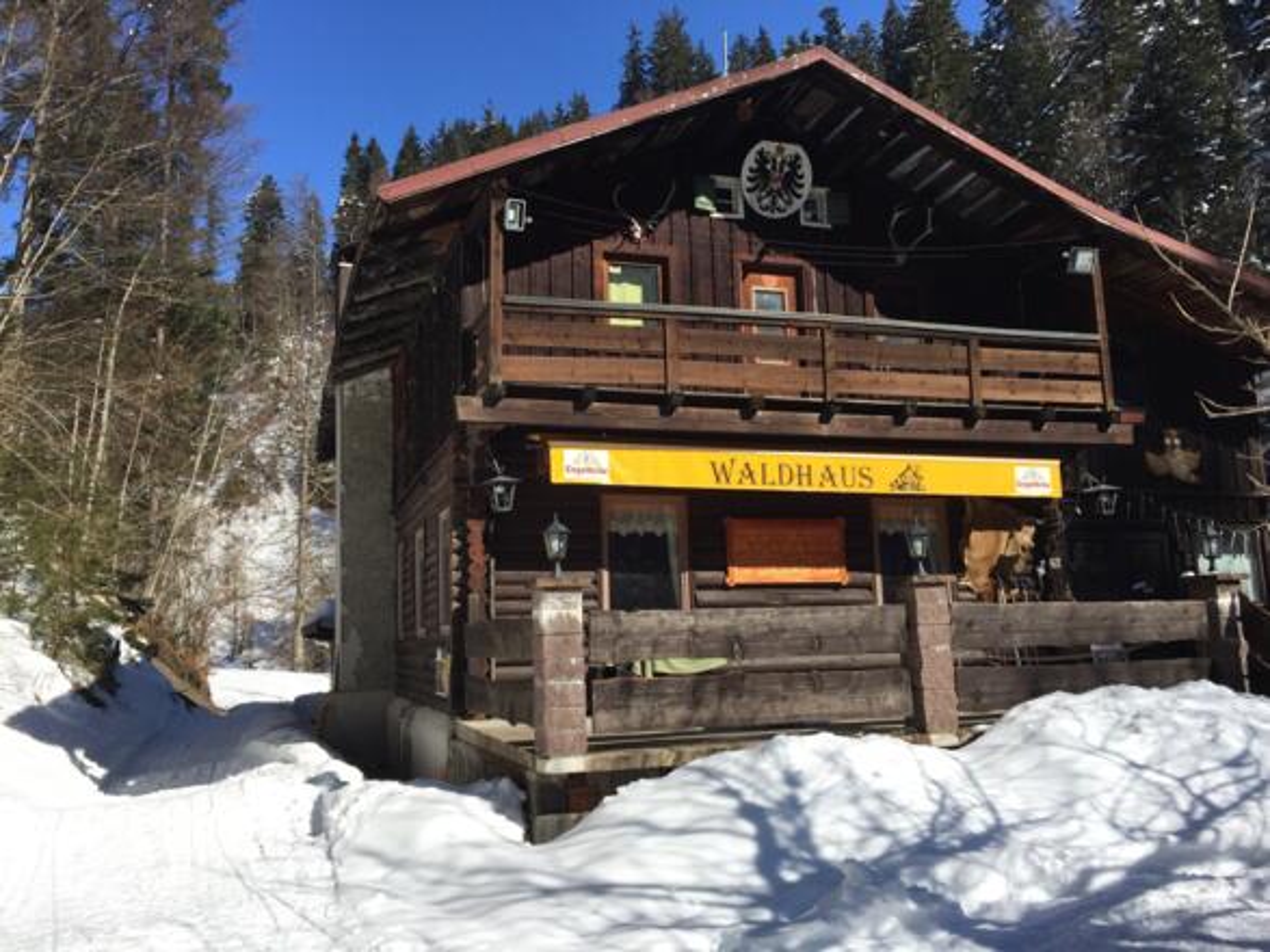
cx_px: 635
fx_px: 1064
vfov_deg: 48.2
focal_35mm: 29
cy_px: 476
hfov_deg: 61.7
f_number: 2.2
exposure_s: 1/2326
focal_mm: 4.15
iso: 32
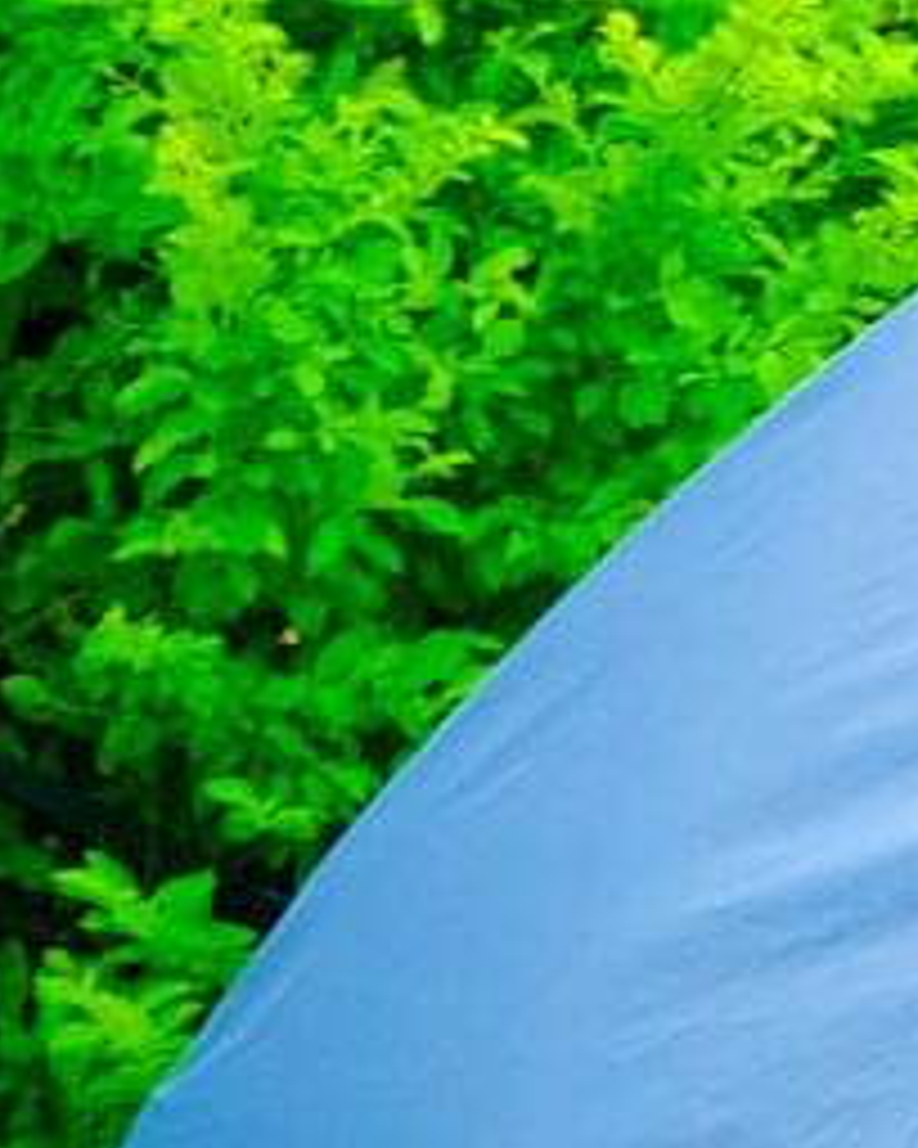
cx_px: 4388
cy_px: -736
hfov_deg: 1.4
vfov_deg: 1.7
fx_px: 38444
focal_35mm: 1132
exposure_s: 1/180
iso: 500
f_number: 4
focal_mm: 80
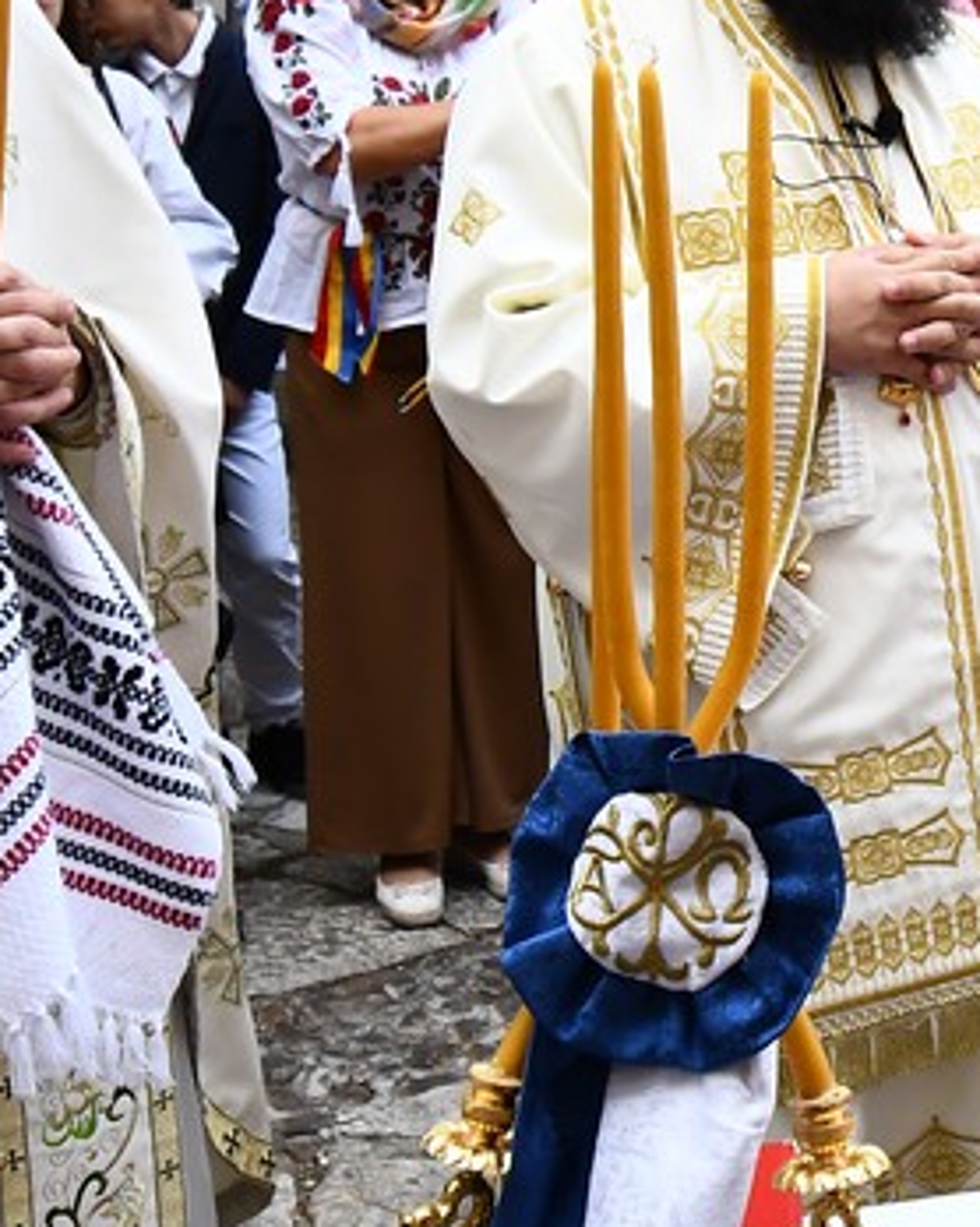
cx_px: 1117
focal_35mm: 68
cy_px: 370
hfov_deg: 21.2
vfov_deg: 27.7
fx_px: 2468
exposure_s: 1/250
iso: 800
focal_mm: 14
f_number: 5
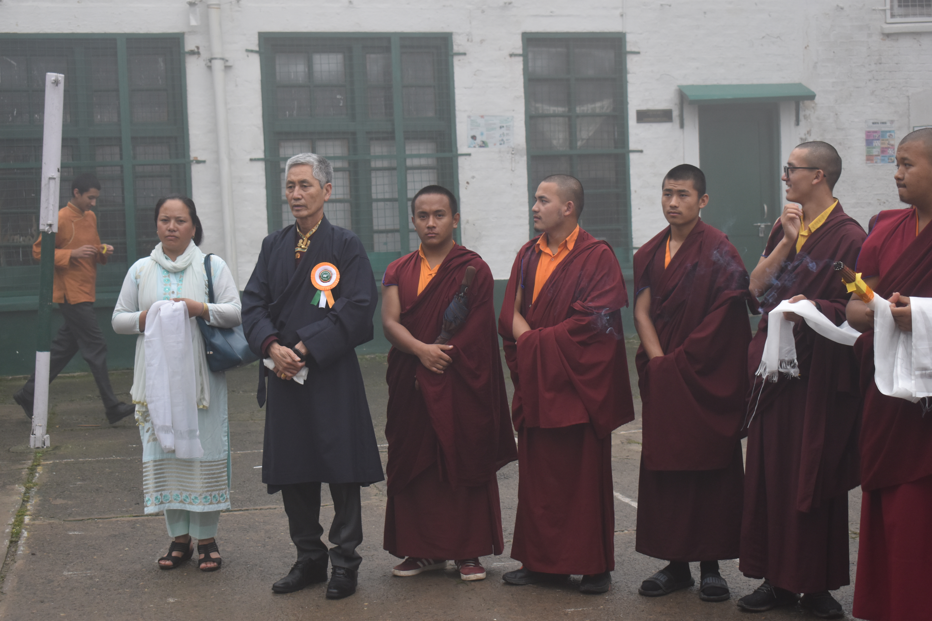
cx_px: 466
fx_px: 1553
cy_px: 310
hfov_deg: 33.4
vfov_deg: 22.6
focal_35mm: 60
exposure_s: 1/250
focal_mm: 40
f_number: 5
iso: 500
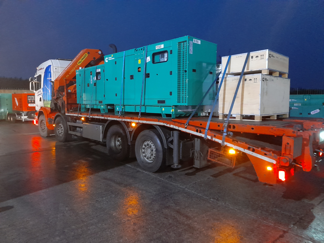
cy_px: 122
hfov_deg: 69.4
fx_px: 234
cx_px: 162
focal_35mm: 25
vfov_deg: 54.9
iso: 800
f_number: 2
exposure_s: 1/10
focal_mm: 4.6
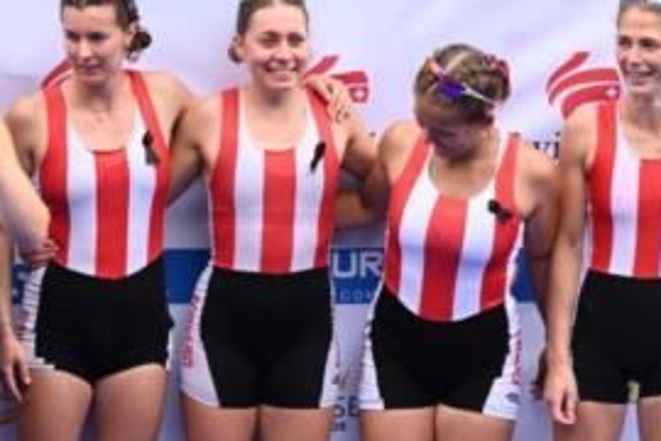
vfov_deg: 3.7
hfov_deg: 5.6
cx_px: 468
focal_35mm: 371
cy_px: 167
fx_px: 6811
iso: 400
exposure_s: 1/400
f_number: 6.3
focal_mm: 200
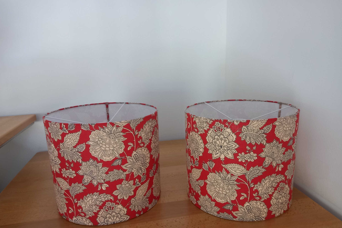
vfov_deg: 47.8
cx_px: 174
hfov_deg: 67.4
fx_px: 257
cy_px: 128
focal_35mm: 27
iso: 200
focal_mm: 4.6
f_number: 2
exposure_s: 1/40
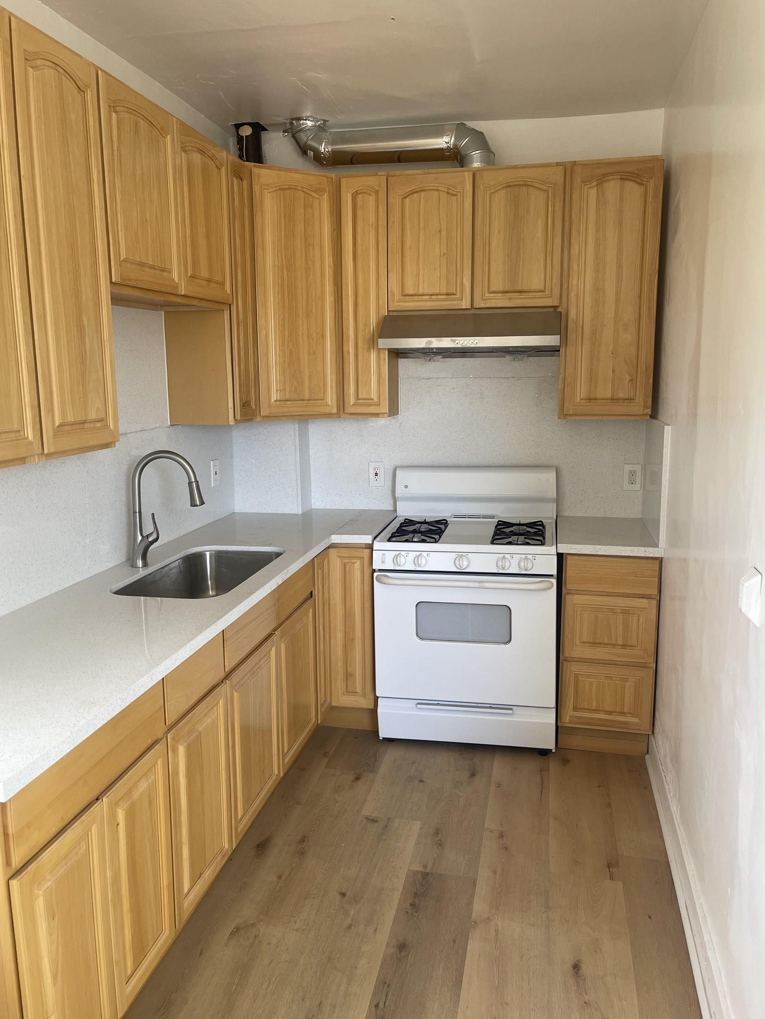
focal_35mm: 26
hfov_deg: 53.1
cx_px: 376
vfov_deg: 67.3
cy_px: 497
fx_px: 766
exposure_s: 1/121
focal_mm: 5.1
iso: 100
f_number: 1.6
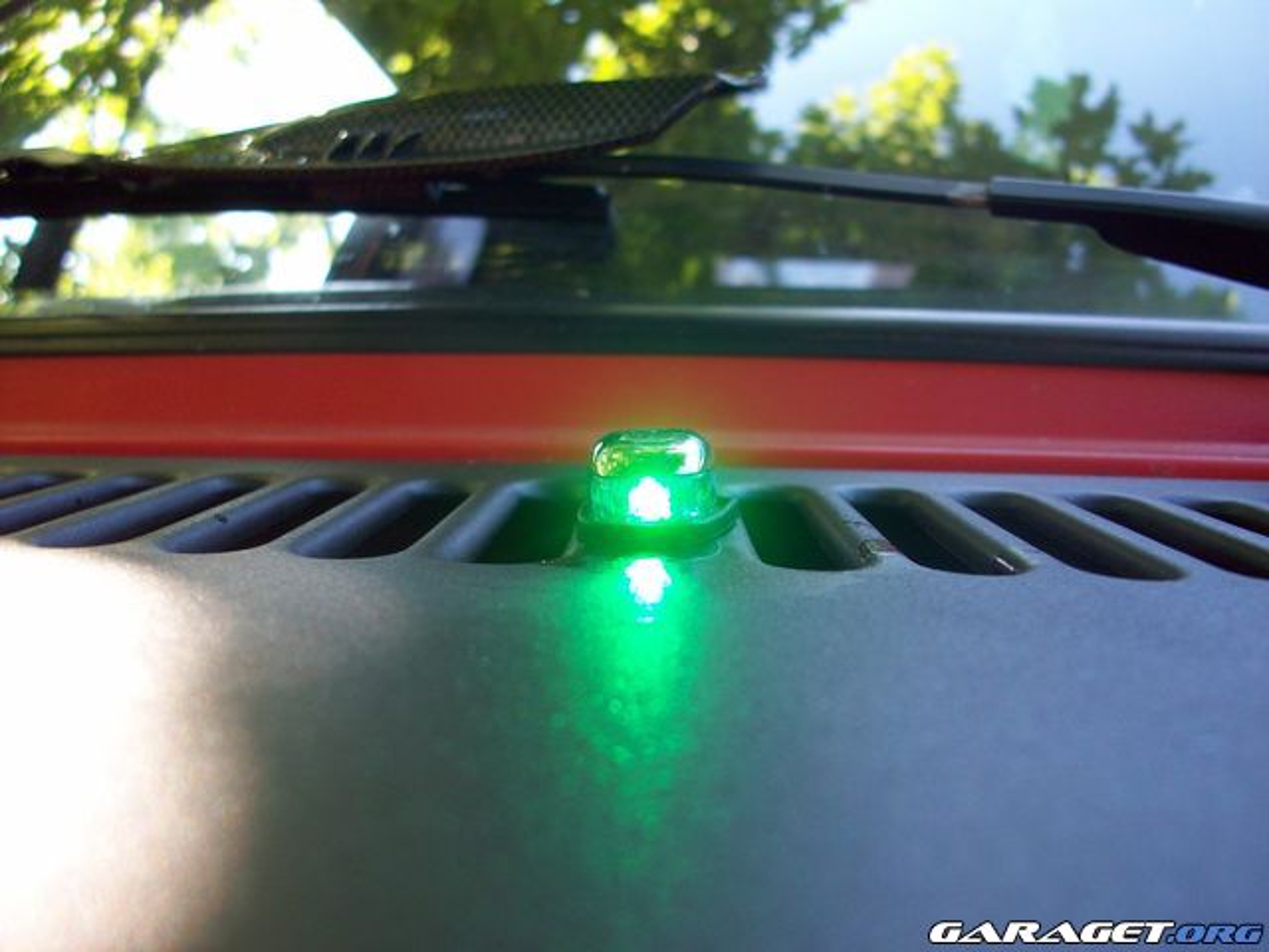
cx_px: 634
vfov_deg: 41.8
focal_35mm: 34
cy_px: 476
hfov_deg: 54.0
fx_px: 1246
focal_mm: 5.7
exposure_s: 1/97.6
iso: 80
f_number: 2.8
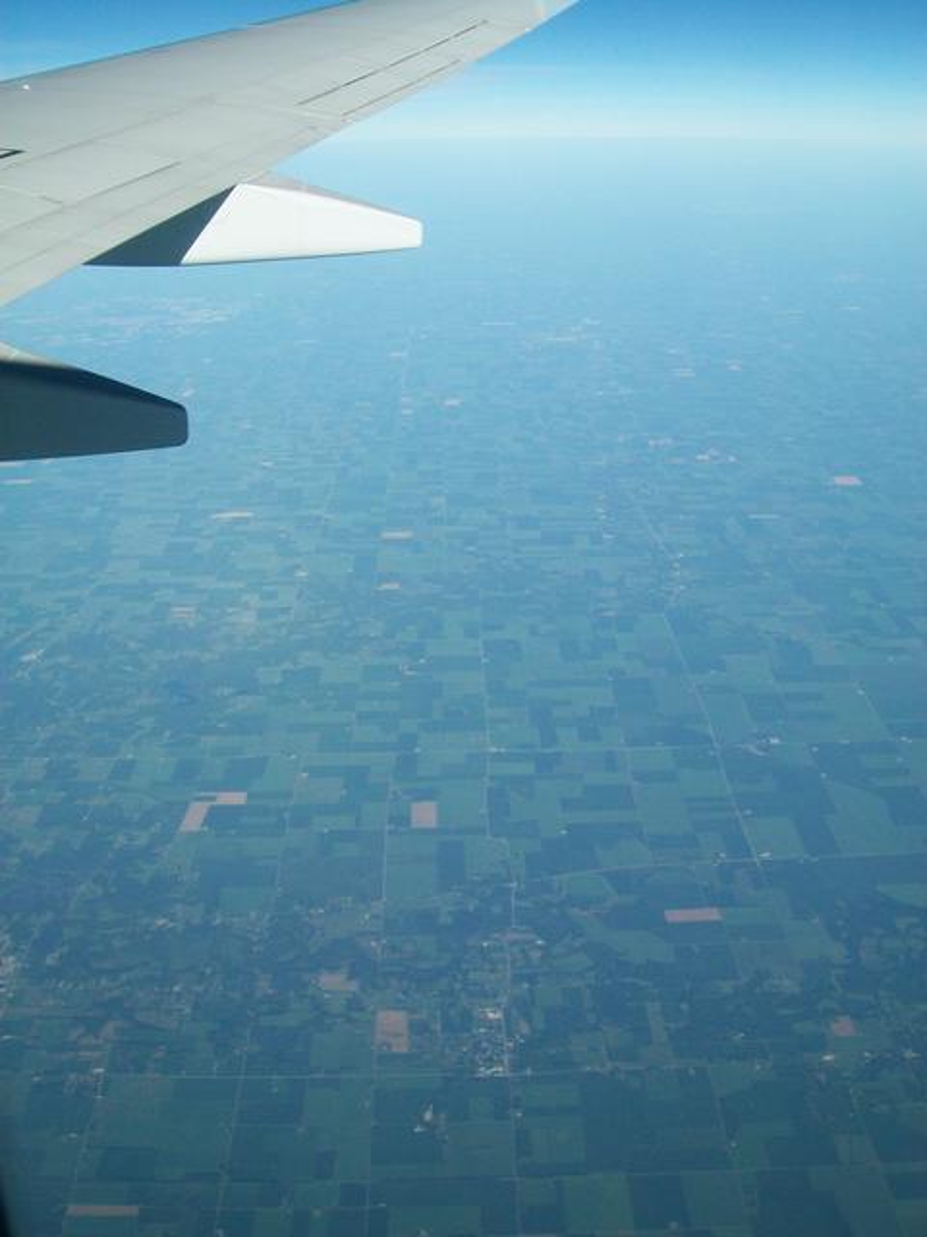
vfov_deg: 51.4
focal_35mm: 36
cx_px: 464
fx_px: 1285
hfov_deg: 39.7
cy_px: 618
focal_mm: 6
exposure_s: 1/320
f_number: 4.8
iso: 64
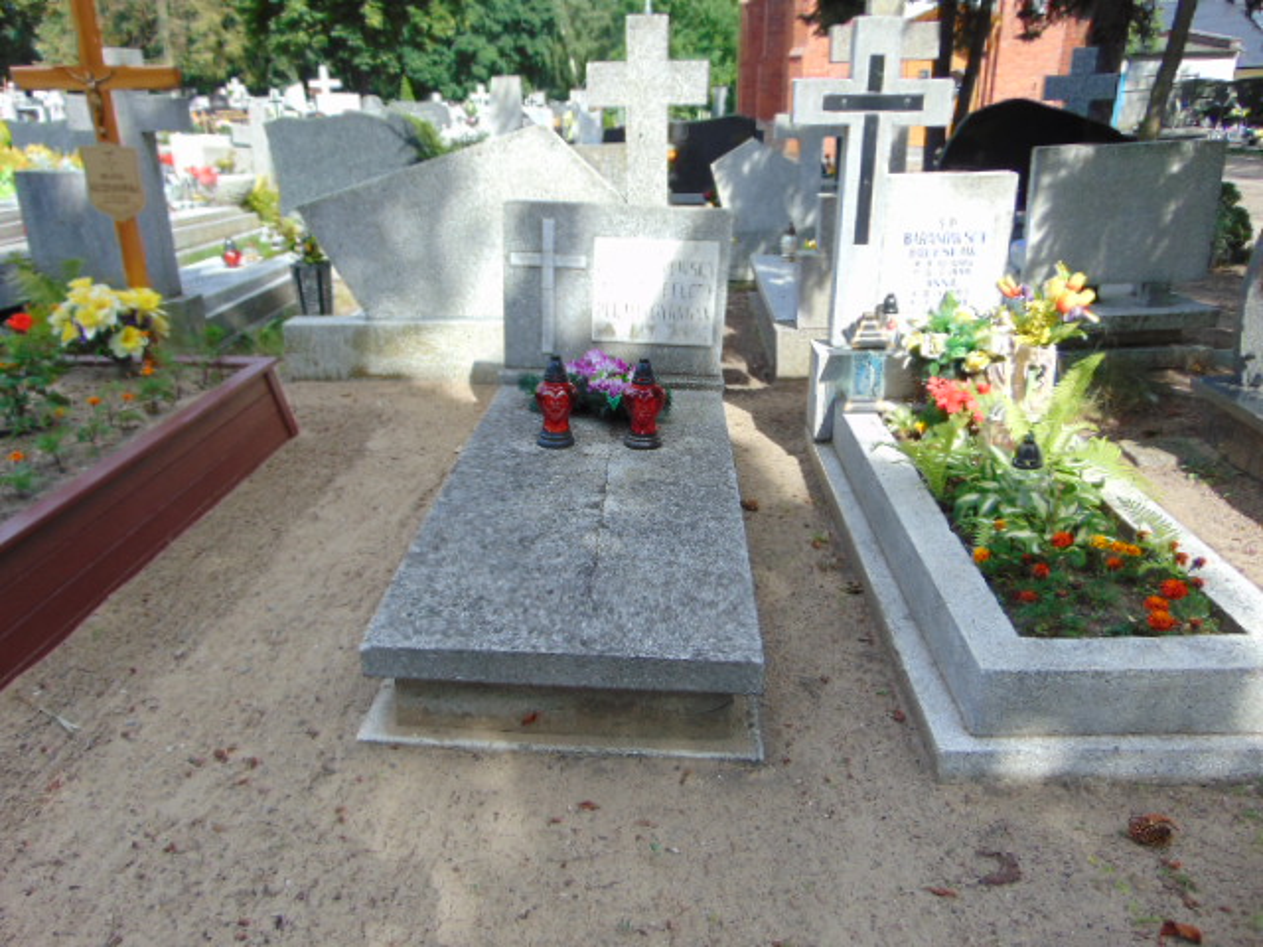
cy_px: 474
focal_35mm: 25
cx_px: 632
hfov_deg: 69.4
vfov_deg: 54.9
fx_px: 912
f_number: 3
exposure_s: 1/500
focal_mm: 4.5
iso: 80
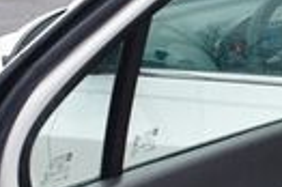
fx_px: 1033
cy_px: 227
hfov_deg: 14.7
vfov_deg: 10.2
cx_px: 394
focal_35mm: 132
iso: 400
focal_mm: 18
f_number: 4.5
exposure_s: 1/250
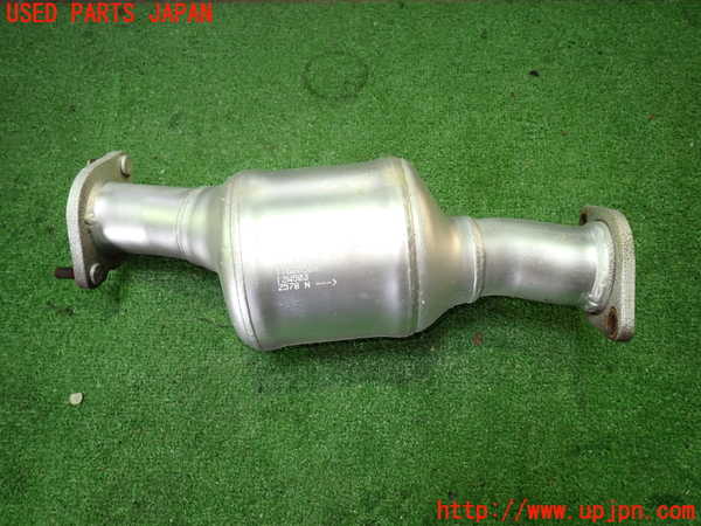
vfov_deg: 54.9
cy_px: 263
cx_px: 350
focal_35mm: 25
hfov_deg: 69.4
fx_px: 506
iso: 200
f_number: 2
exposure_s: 1/50
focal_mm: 4.5
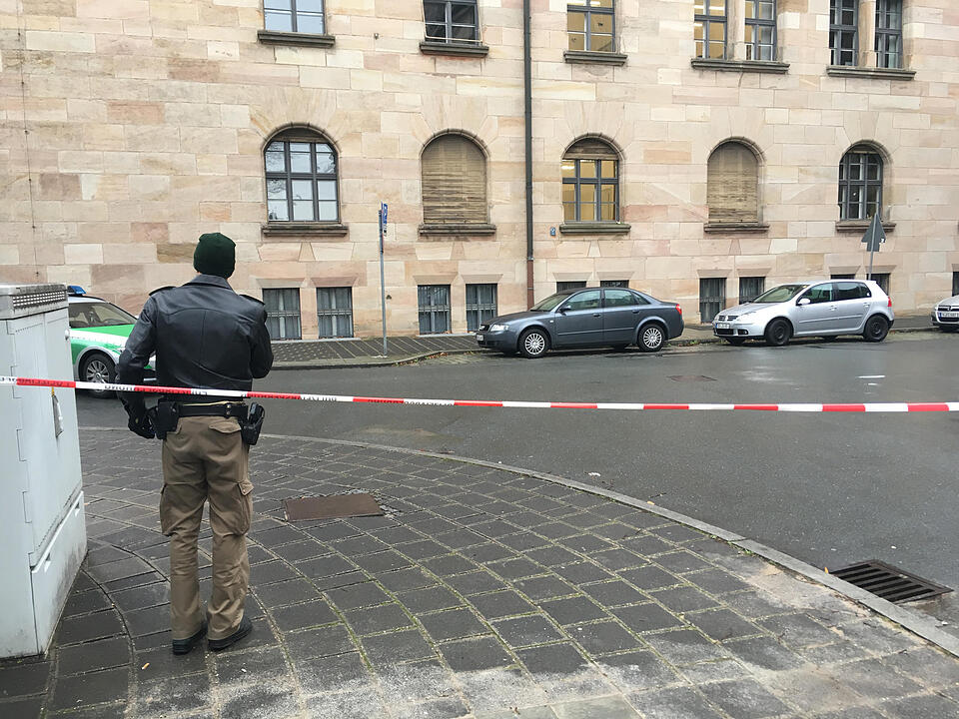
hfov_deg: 61.7
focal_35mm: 29
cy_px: 360
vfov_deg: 48.2
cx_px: 480
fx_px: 803
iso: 25
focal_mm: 4.15
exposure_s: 1/33
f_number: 2.2
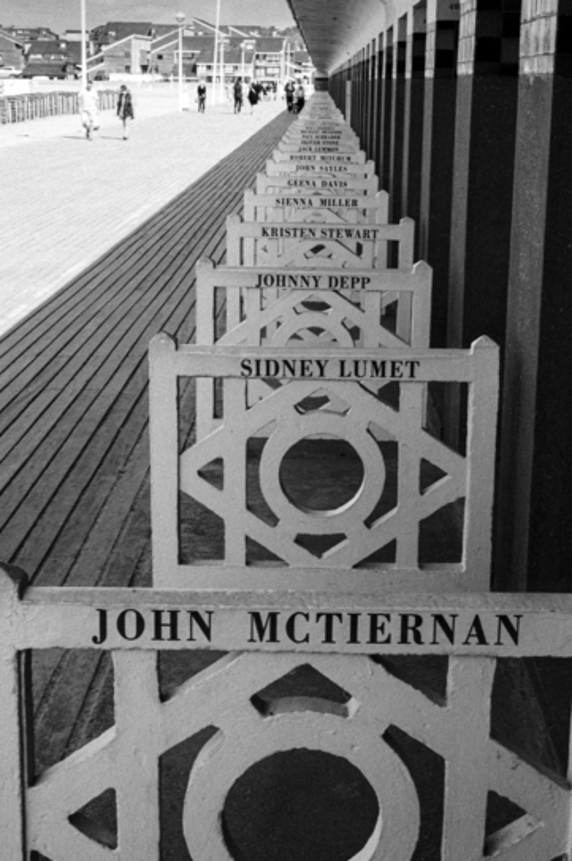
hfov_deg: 24.1
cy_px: 443
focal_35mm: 56
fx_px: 1337
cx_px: 314
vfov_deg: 35.7
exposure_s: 1/15
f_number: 22
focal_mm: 44
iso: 100
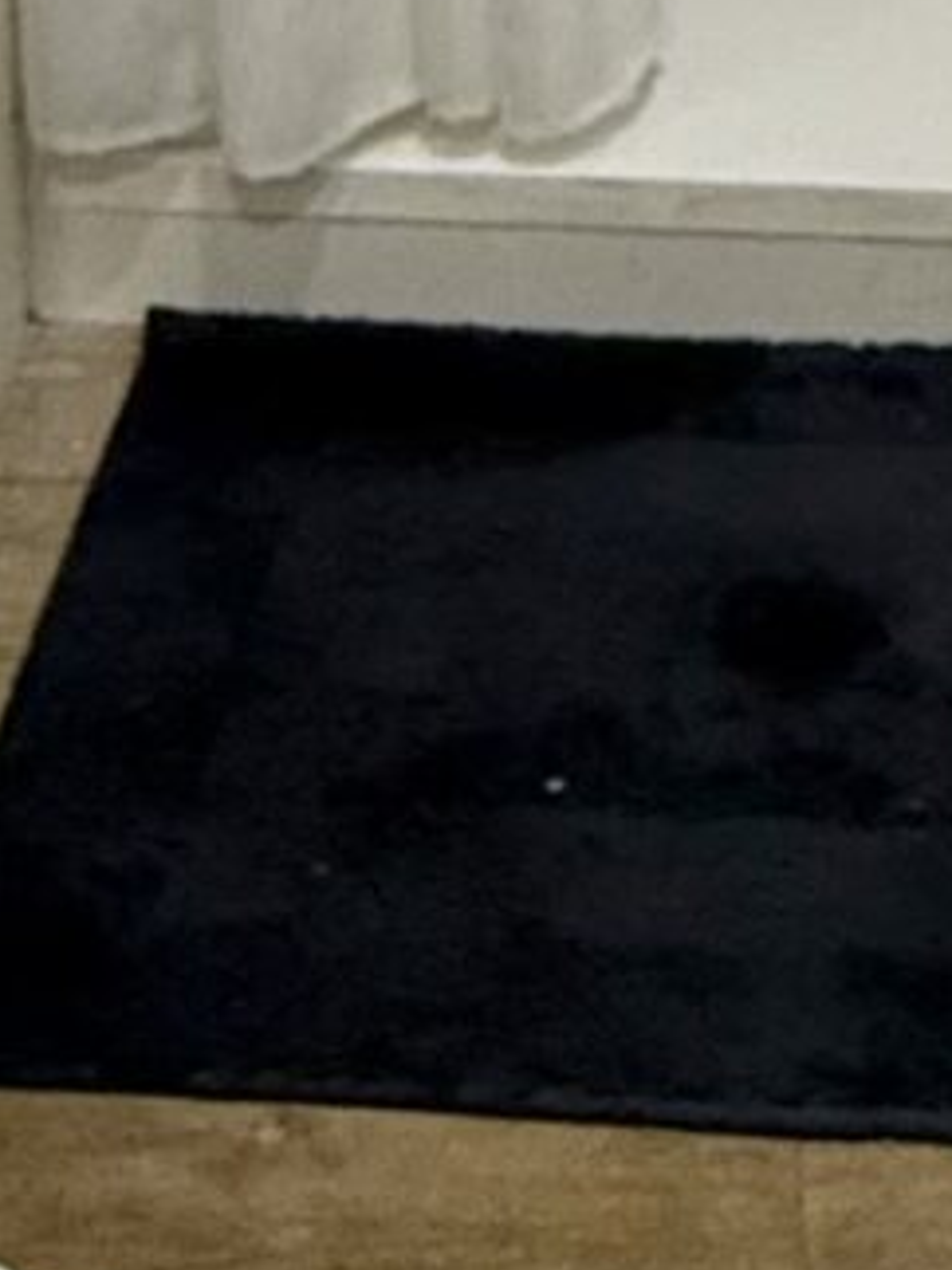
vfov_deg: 15.0
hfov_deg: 13.3
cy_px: -1132
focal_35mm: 111
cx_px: 625
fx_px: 4073
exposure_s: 1/50
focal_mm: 2.22
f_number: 2.2
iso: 250
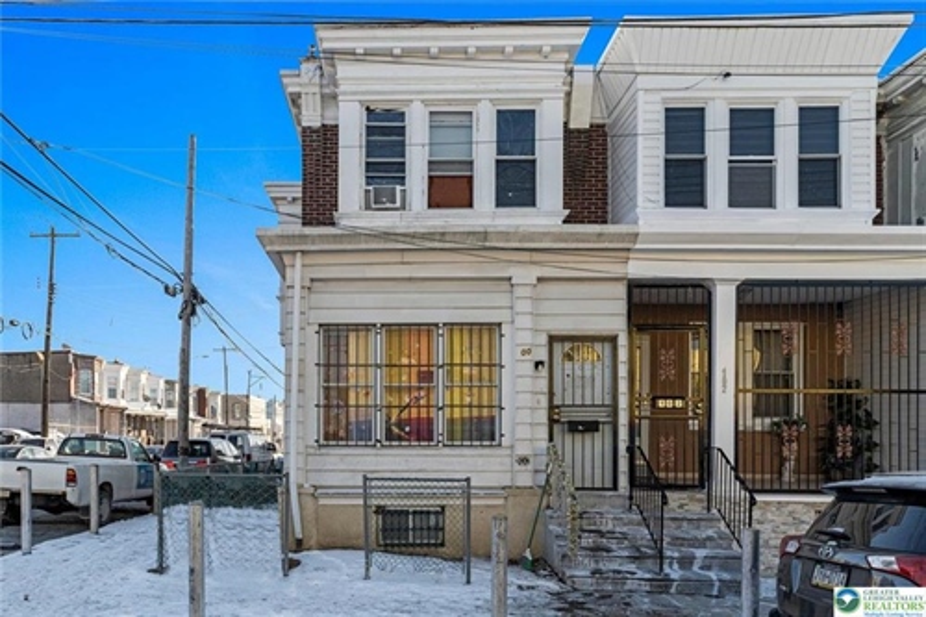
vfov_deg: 51.3
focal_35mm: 25
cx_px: 463
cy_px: 308
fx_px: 643
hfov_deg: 71.5
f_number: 7.1
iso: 640
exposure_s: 1/500
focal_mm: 25
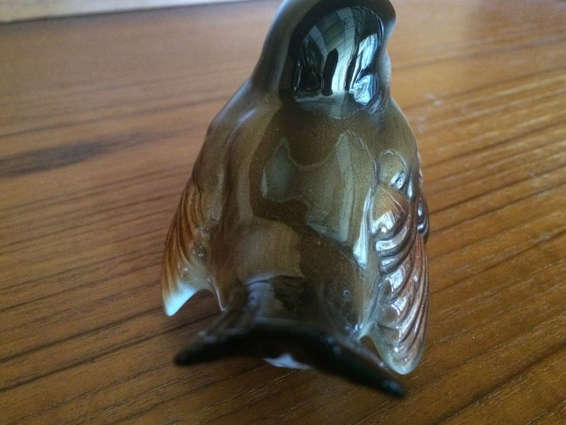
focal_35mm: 33
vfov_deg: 42.9
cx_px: 280
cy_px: 198
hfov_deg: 55.3
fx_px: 540
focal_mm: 4.12
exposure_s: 1/15
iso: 500
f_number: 2.2
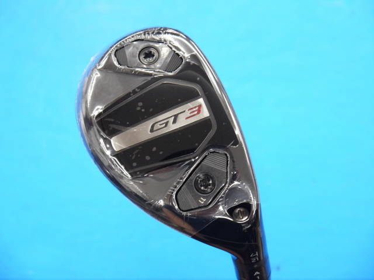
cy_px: 140
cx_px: 187
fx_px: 908
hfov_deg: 23.3
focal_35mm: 84
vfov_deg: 17.6
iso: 800
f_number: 5.6
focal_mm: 42
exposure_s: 1/60
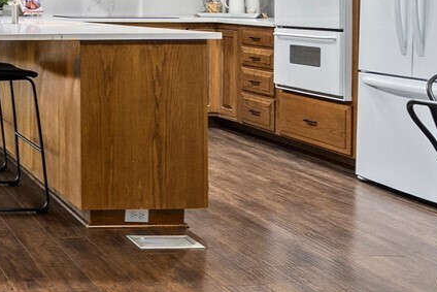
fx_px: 583
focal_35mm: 48
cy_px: 11
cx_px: -175
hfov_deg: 29.7
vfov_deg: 26.8
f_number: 6.7
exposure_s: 1/6
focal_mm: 12
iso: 1000
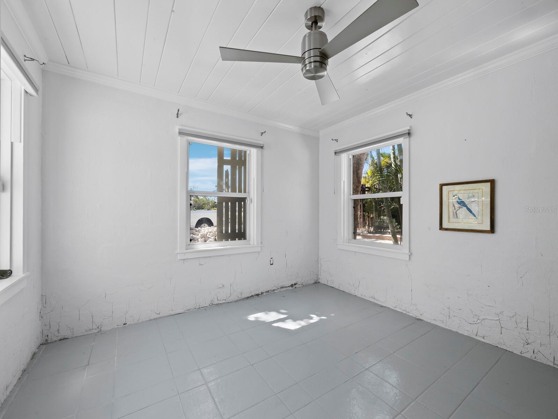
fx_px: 226
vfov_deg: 85.7
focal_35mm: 14
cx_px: 279
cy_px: 210
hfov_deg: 102.0
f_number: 11
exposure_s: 1/15
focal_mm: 7
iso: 400
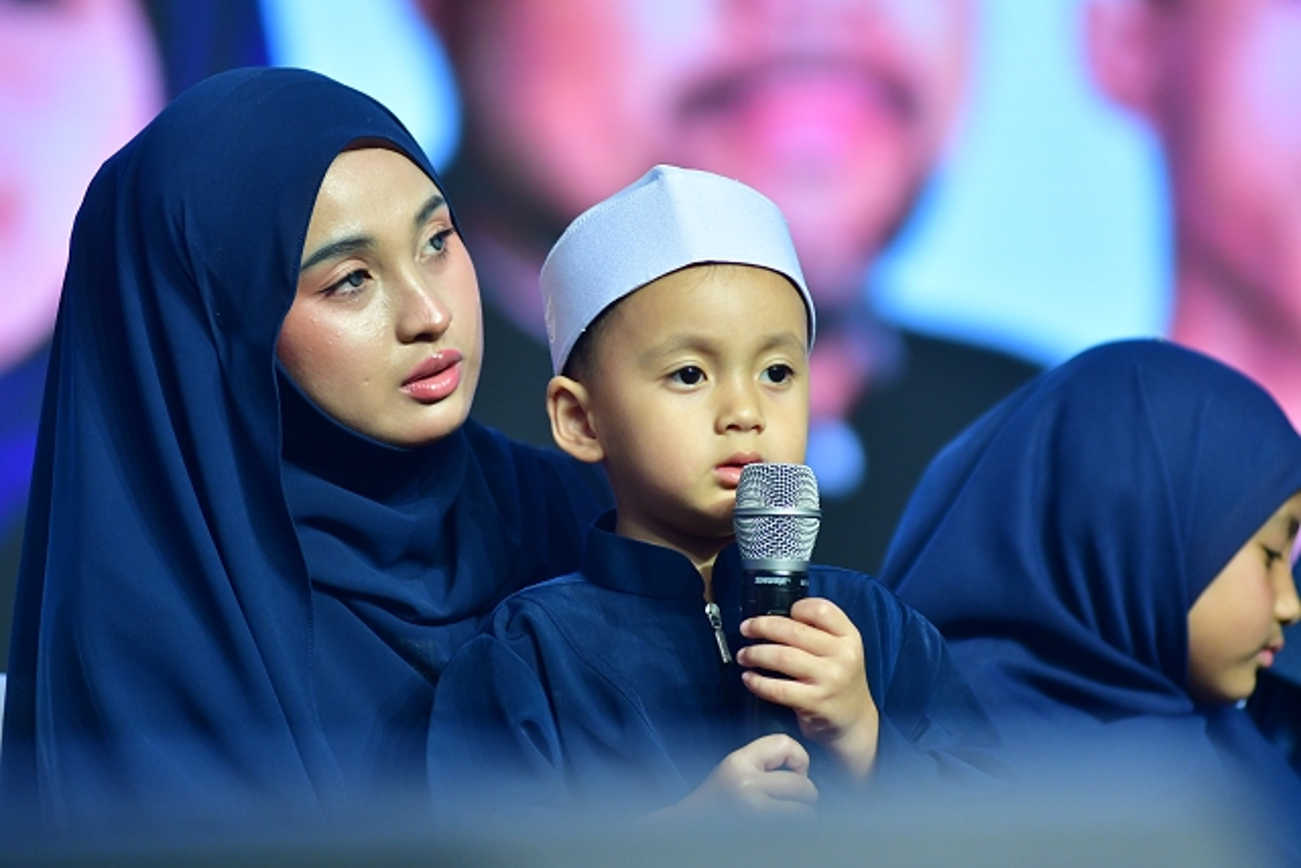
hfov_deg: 6.9
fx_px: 10843
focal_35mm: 300
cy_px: 434
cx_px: 650
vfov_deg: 4.6
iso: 1250
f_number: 2.8
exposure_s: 1/320
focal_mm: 200
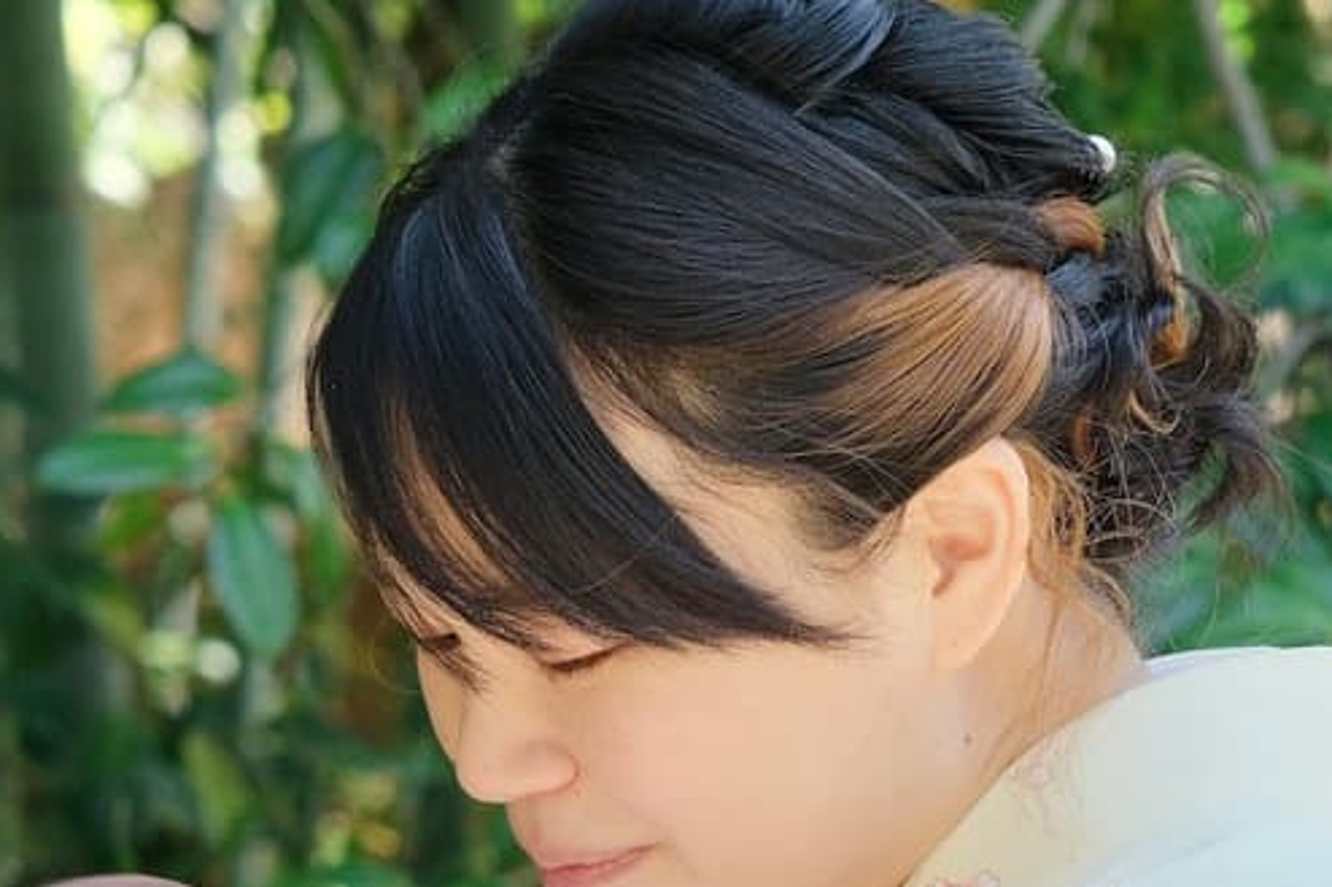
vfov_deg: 3.9
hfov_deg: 5.9
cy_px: 927
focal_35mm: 350
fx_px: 12945
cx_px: 720
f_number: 5.6
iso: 800
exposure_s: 1/250
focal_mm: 80
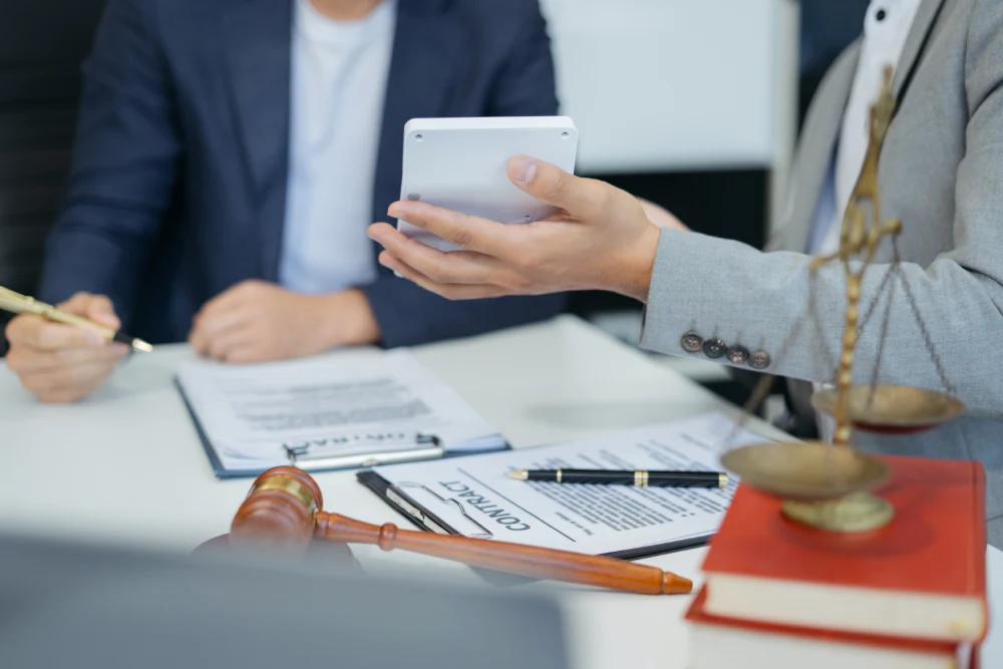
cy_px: 334
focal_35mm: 50
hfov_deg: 39.6
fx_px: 1393
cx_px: 502
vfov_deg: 27.0
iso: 250
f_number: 2.2
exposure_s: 1/160
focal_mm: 50
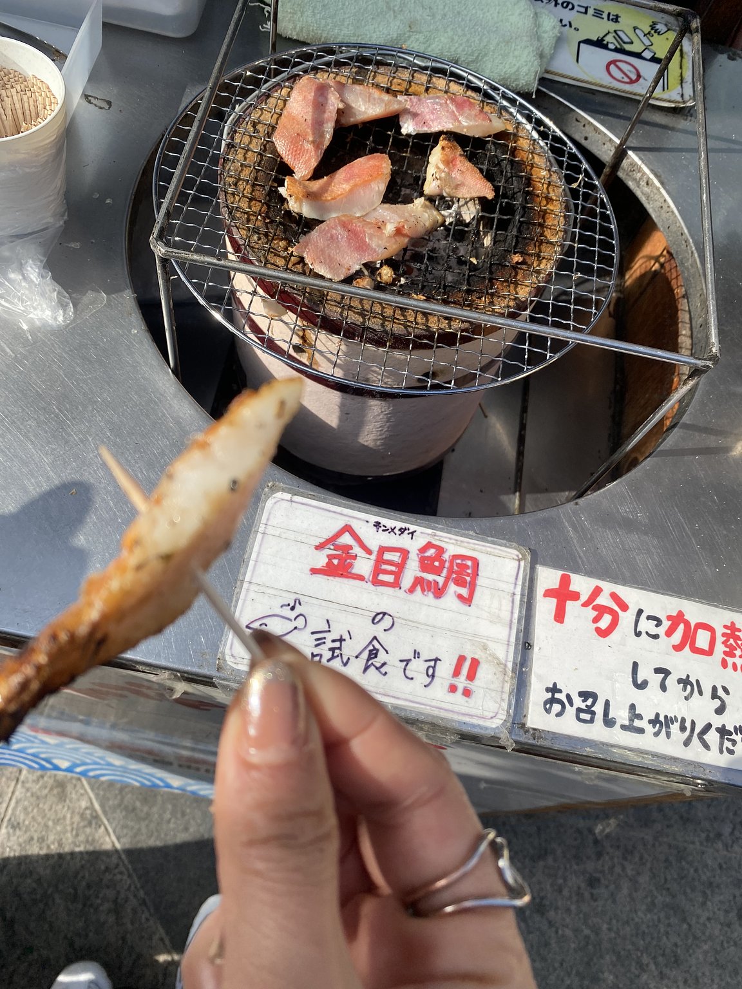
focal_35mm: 26
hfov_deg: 53.1
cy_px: 494
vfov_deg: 67.3
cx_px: 371
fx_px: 743
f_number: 1.8
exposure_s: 1/1898
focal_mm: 4.25
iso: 32
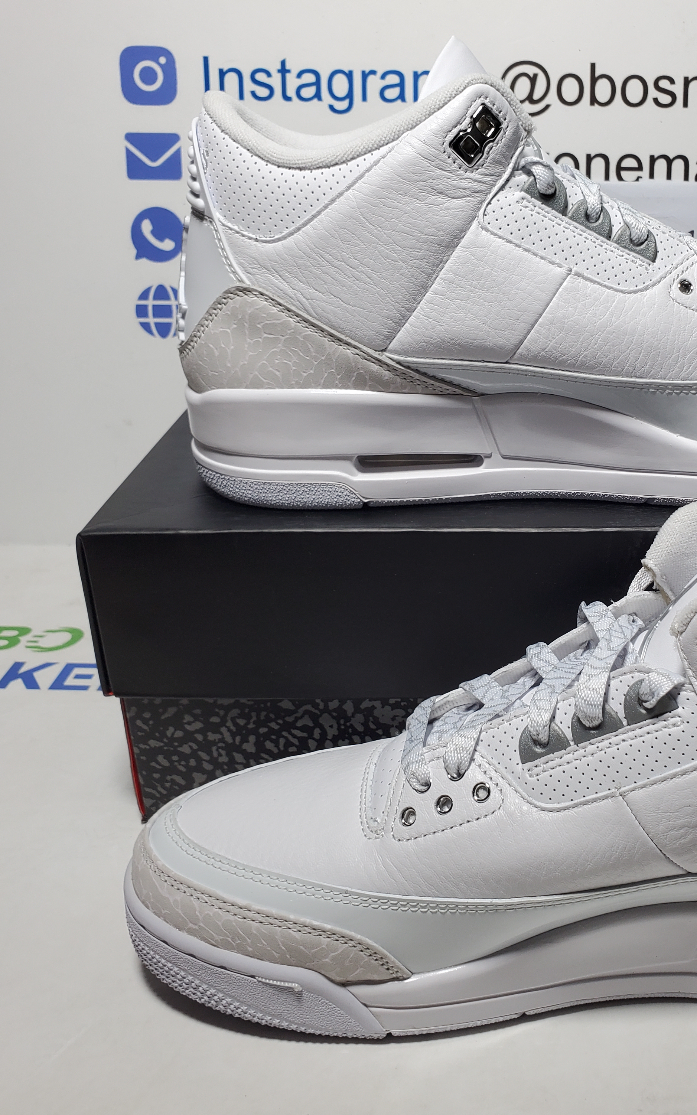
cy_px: 558
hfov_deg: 32.9
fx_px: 1124
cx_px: 613
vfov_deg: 52.7
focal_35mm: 37
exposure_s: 1/245
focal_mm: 4.3
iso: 50
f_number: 2.4
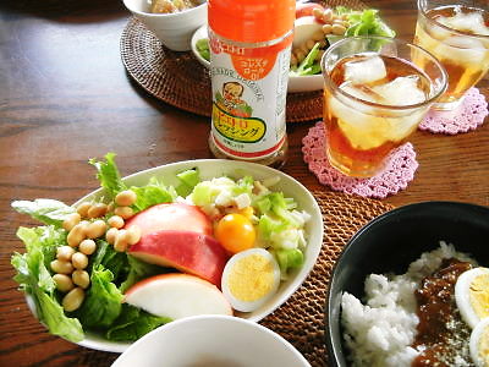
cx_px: 244
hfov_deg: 60.0
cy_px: 184
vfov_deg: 46.8
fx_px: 424
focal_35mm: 30
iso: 400
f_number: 3.5
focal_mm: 5.4
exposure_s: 1/28.7
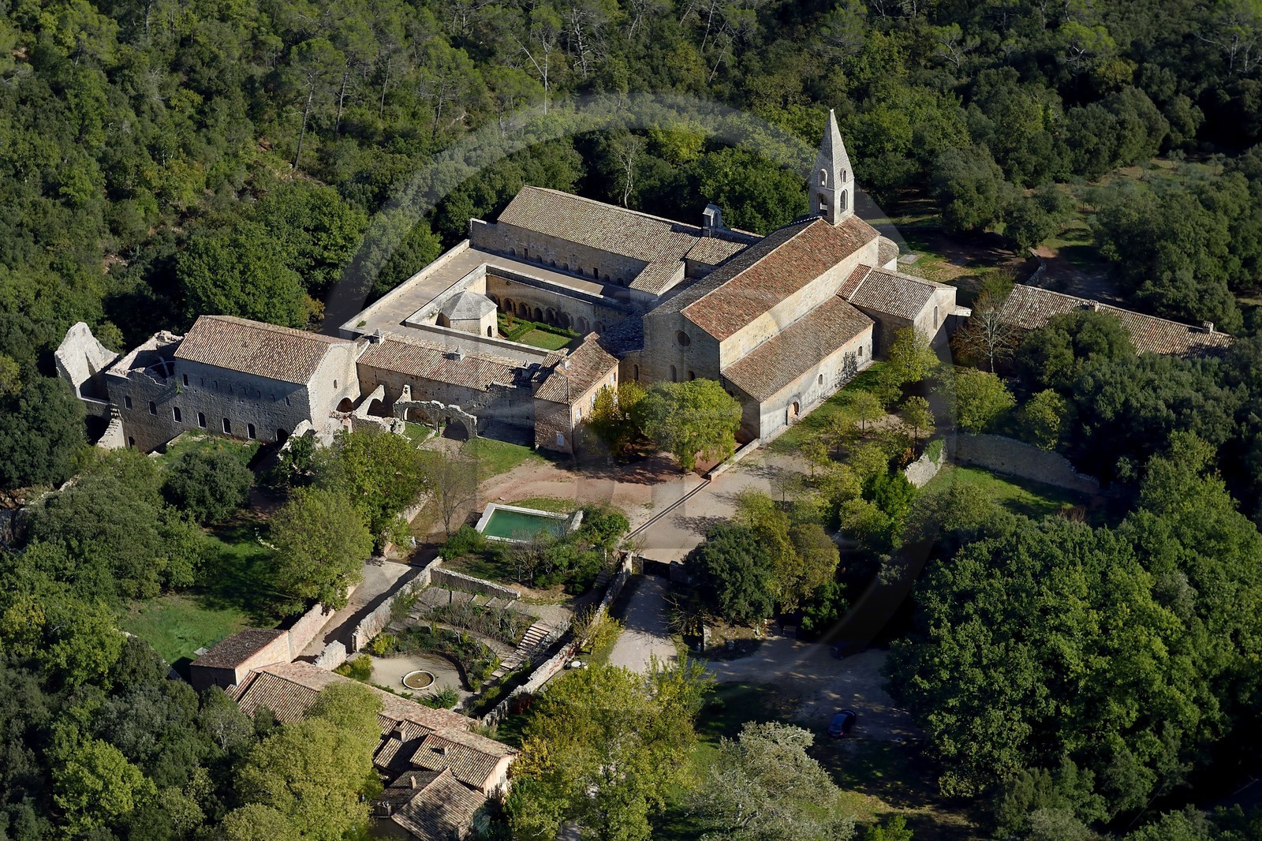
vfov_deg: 20.6
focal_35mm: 66
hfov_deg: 30.5
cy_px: 420
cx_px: 631
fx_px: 2313
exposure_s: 1/1600
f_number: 7.1
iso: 400
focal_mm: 66
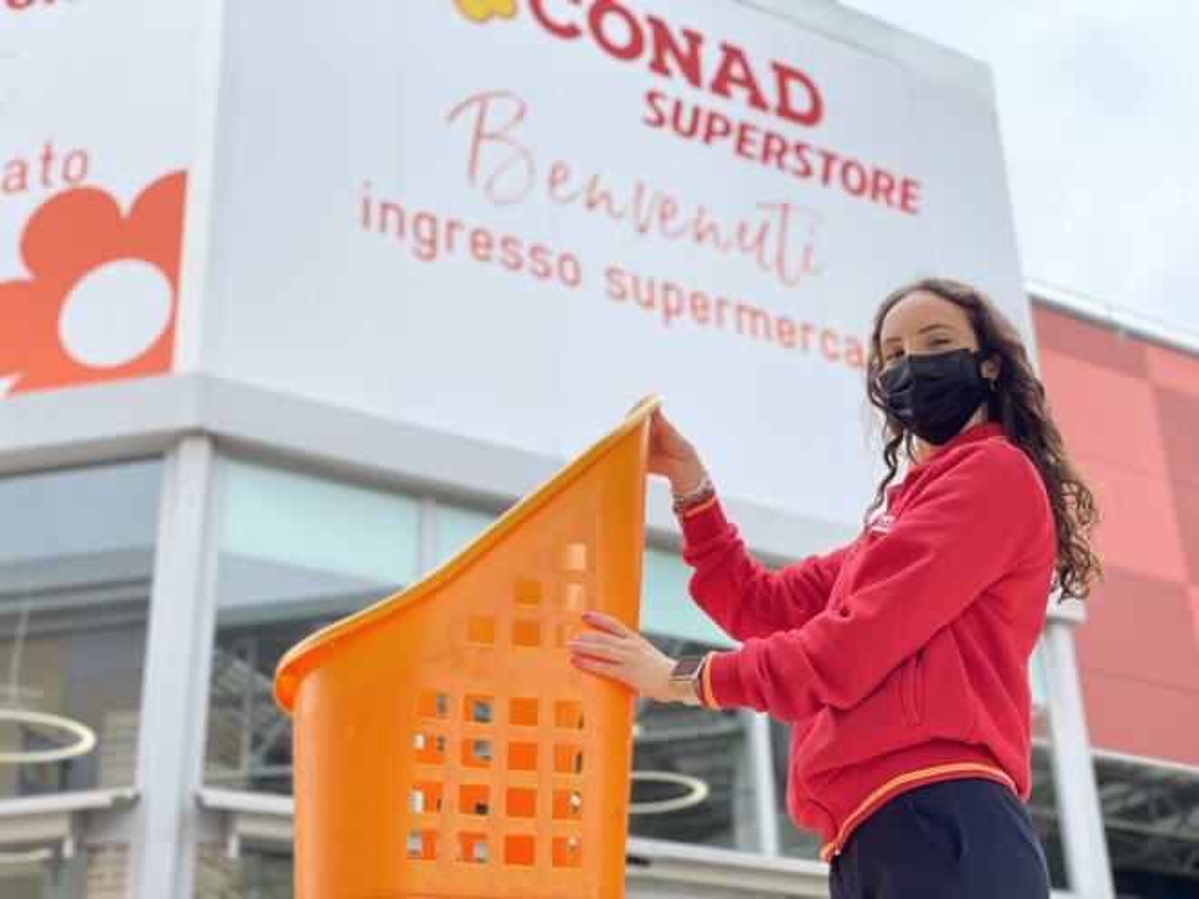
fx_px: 1801
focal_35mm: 52
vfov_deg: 28.0
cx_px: 600
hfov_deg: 36.8
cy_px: 450
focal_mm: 6
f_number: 2
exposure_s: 1/285
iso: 25
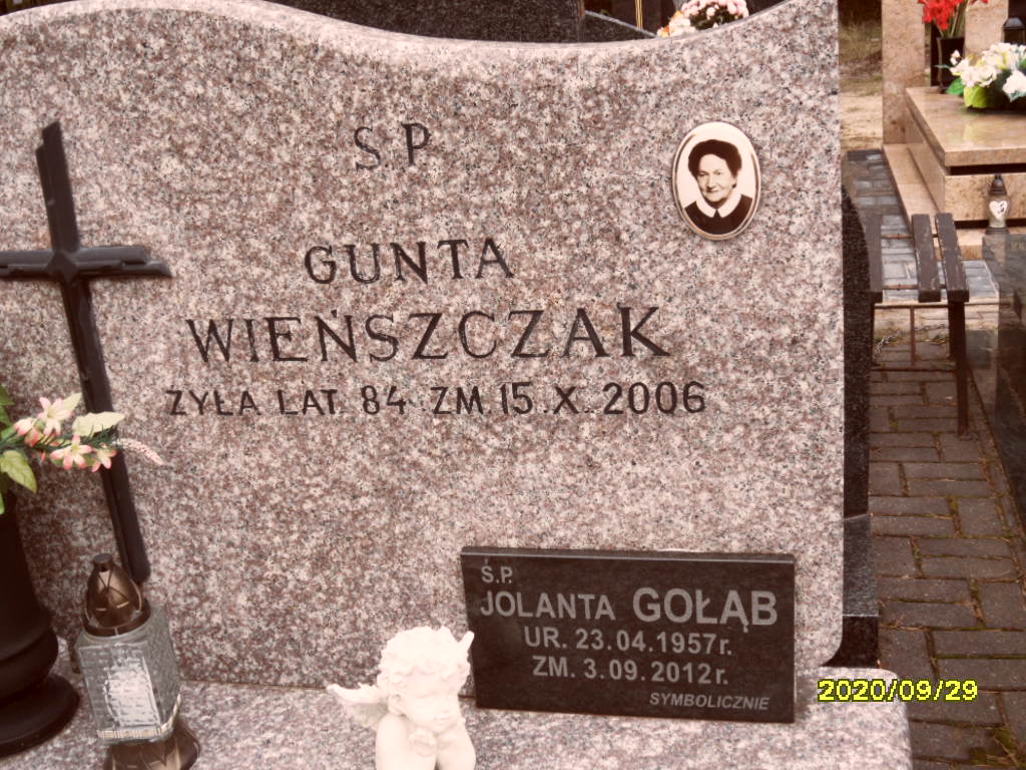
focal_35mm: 40
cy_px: 385
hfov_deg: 46.8
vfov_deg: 36.0
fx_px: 1186
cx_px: 513
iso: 100
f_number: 3.6
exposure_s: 1/90
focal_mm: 6.5
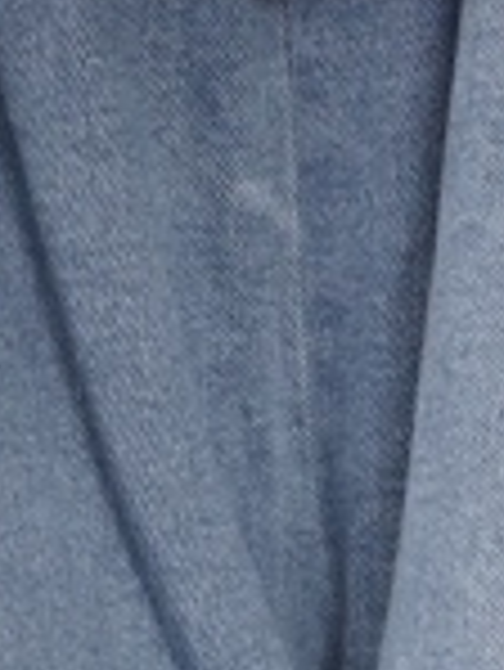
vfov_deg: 8.1
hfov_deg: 7.0
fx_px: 4090
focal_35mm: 211
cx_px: 364
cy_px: 1997
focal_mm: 34
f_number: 5.6
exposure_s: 1/160
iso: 3200
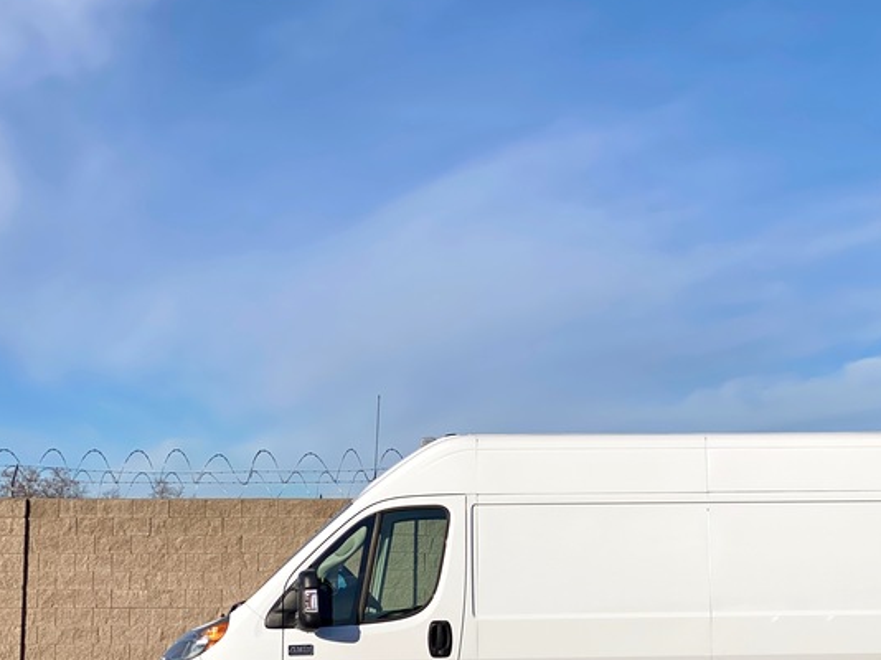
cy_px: 431
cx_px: 635
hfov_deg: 25.4
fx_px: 1933
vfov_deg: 19.3
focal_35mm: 76
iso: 25
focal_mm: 6
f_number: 2
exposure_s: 1/3690
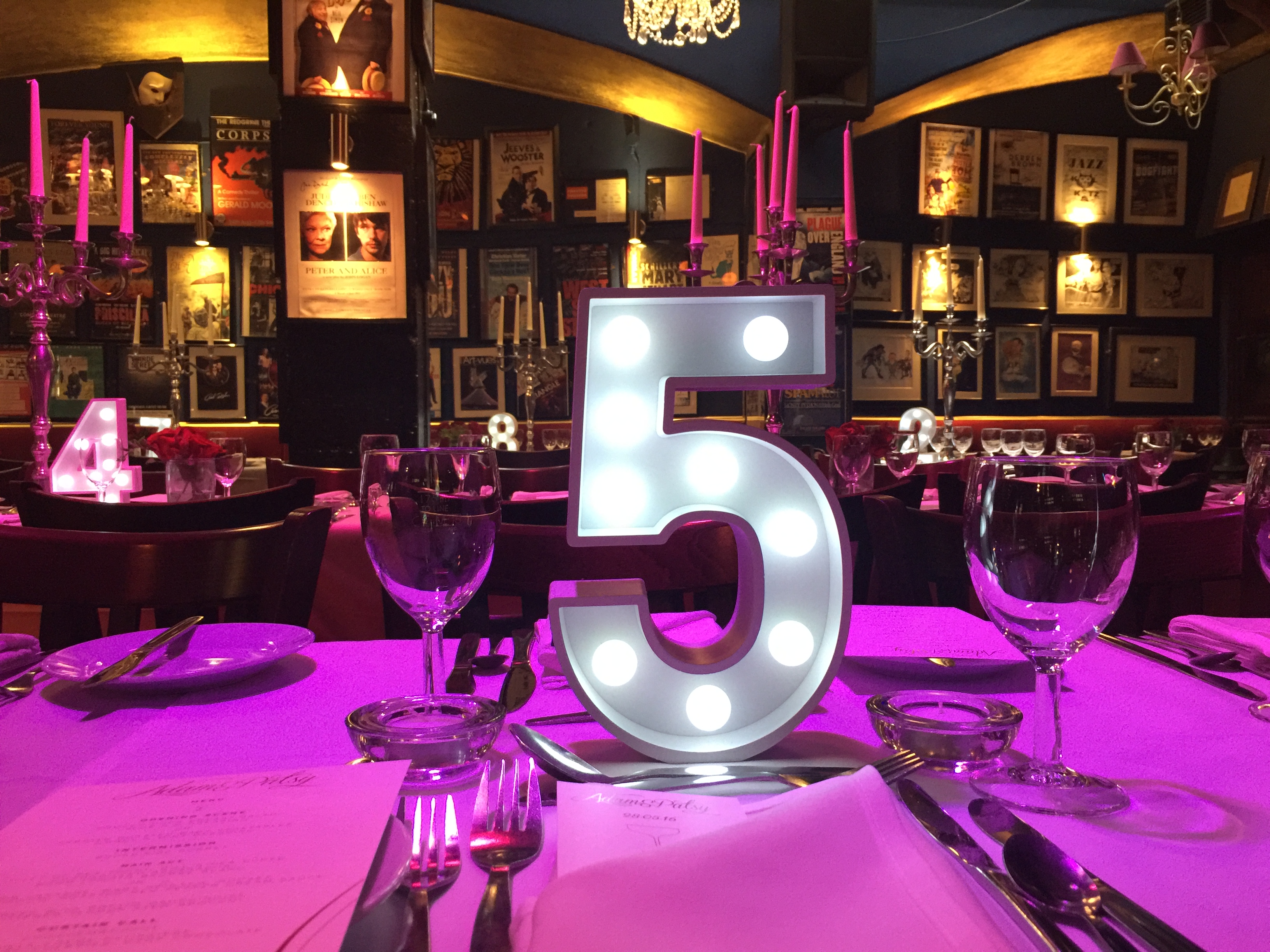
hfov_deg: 61.7
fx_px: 1064
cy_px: 476
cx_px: 635
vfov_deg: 48.2
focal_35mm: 29
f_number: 2.2
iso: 125
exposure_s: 1/17
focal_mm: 4.15
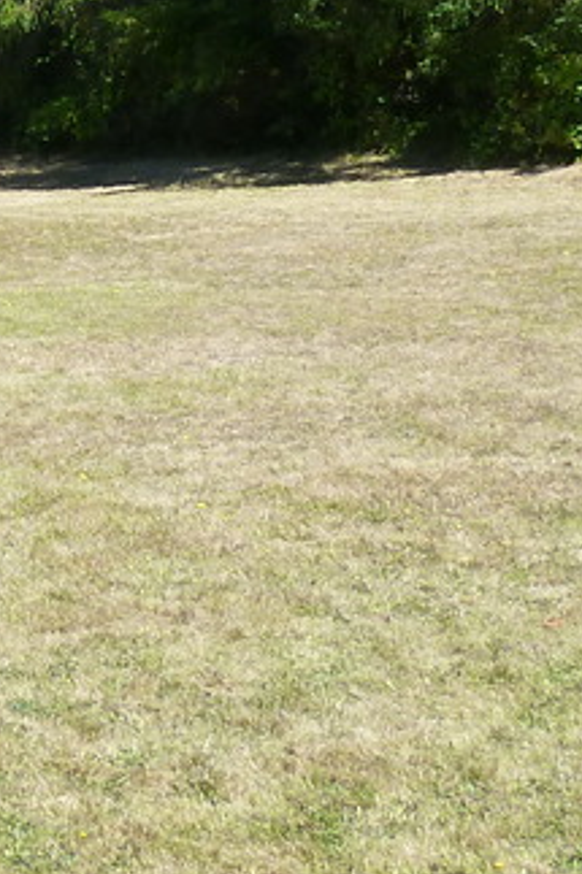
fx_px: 2500
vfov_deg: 18.3
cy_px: -292
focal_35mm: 103
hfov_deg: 12.5
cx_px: -346
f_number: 3.3
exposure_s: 1/320
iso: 125
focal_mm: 4.5
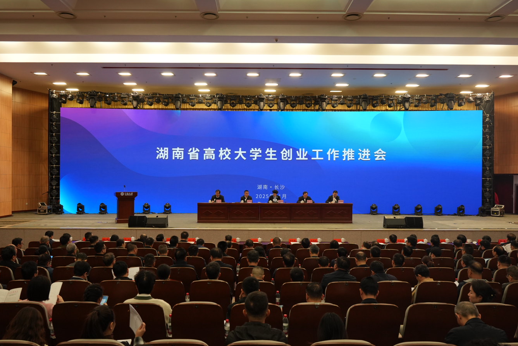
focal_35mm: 29
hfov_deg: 63.6
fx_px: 418
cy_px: 181
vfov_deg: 45.0
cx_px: 254
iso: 1600
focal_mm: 24
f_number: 4
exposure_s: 1/160
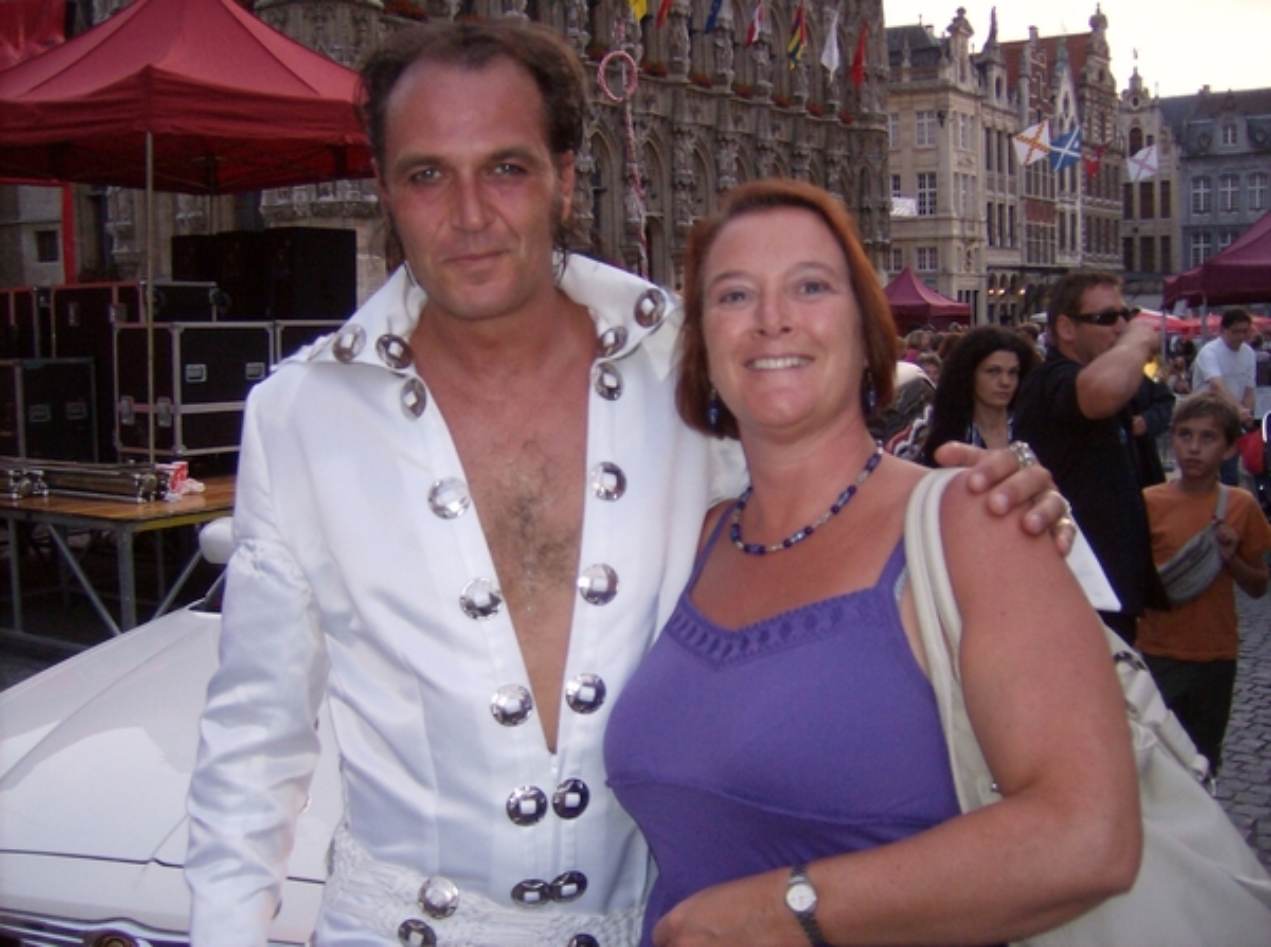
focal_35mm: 36
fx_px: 1319
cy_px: 474
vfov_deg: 39.5
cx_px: 636
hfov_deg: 51.5
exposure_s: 1/60
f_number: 2.8
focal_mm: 6
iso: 200
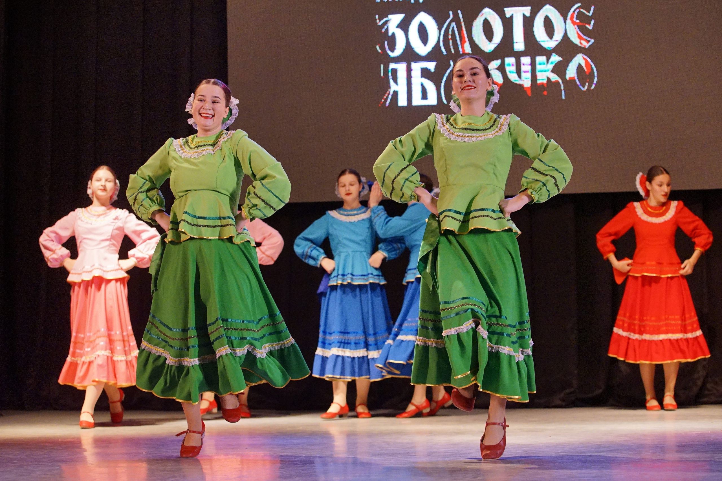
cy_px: 240
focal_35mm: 70
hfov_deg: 28.8
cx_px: 361
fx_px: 1404
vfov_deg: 19.5
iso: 3200
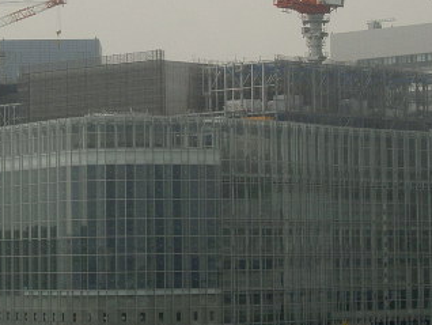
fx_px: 2111
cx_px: 197
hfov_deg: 11.7
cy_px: 95
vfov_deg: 8.8
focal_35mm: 169
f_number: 6.8
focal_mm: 17.4
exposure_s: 1/556
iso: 100
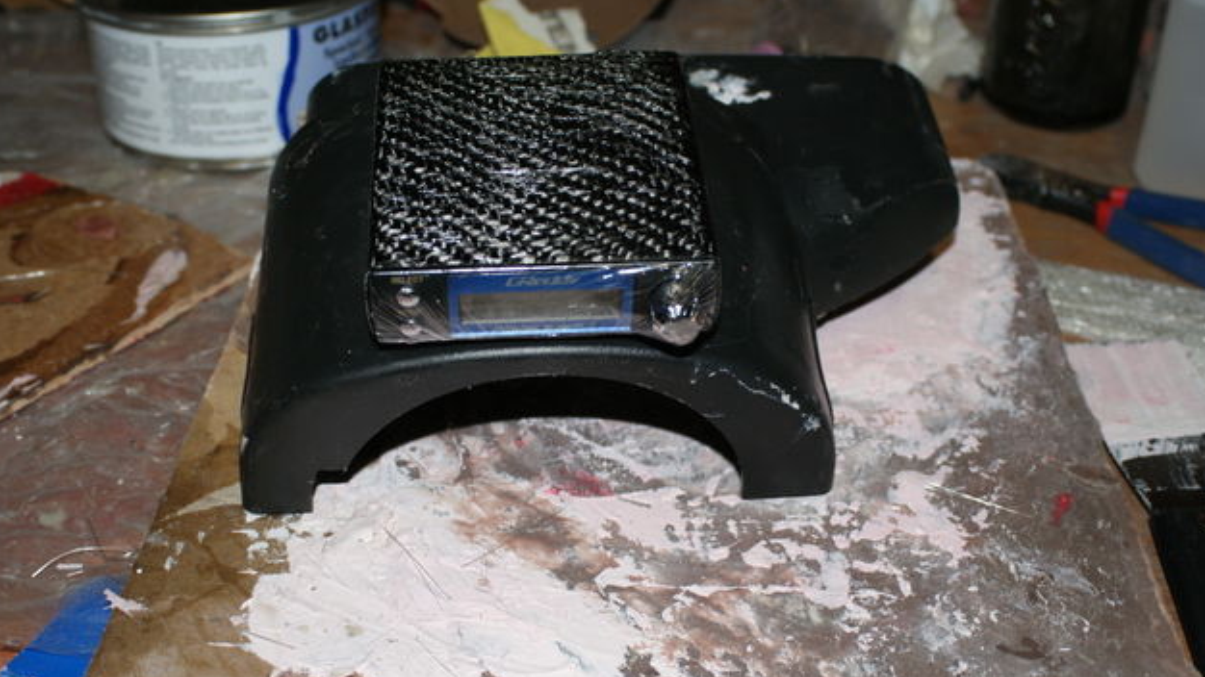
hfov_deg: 45.5
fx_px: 1438
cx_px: 599
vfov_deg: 26.5
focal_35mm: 45
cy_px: 344
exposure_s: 1/60
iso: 400
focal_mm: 28
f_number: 5.6
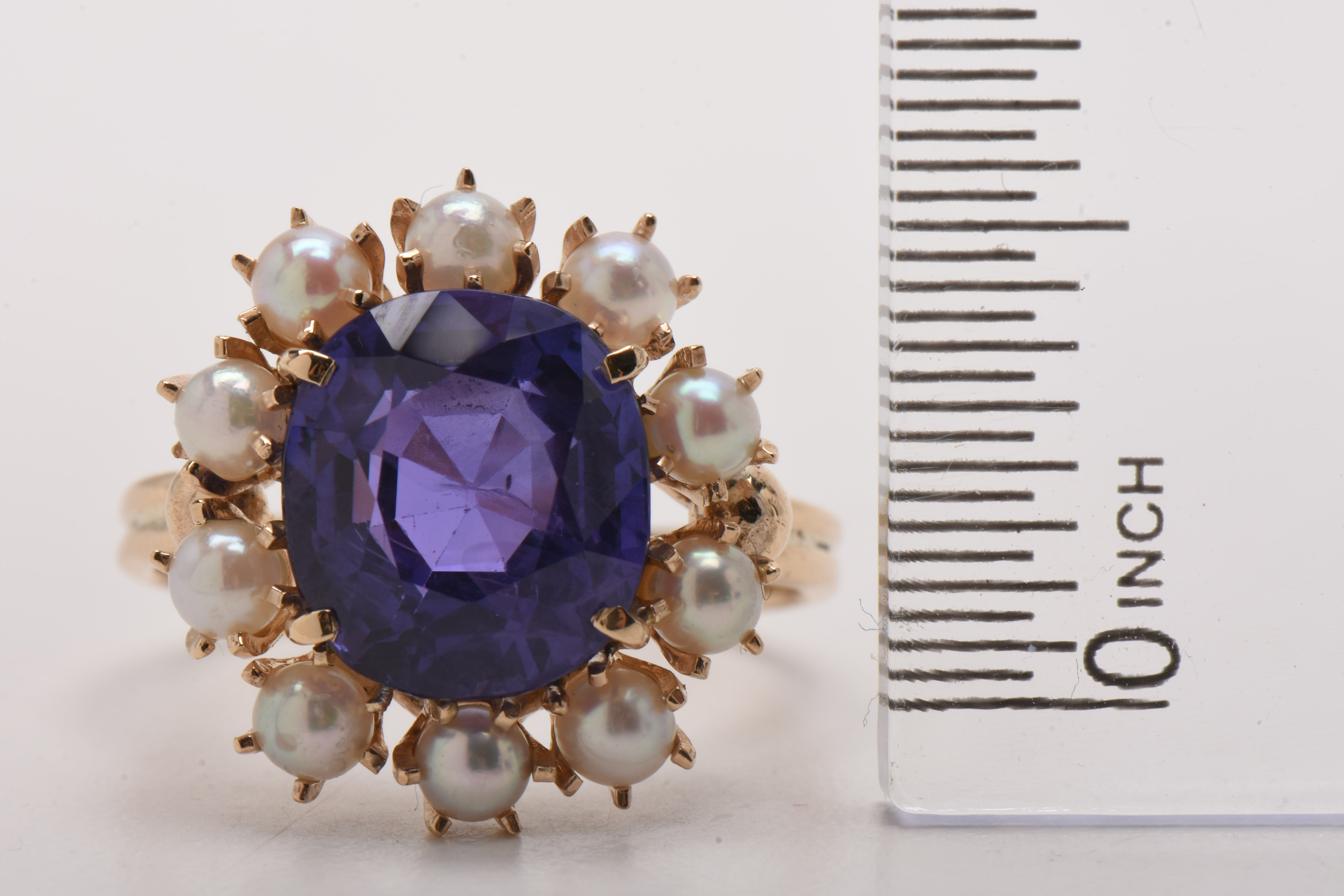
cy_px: 448
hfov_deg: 16.1
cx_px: 672
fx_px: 4760
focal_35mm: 128
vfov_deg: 10.8
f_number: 25
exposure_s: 1/100
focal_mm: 85
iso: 100
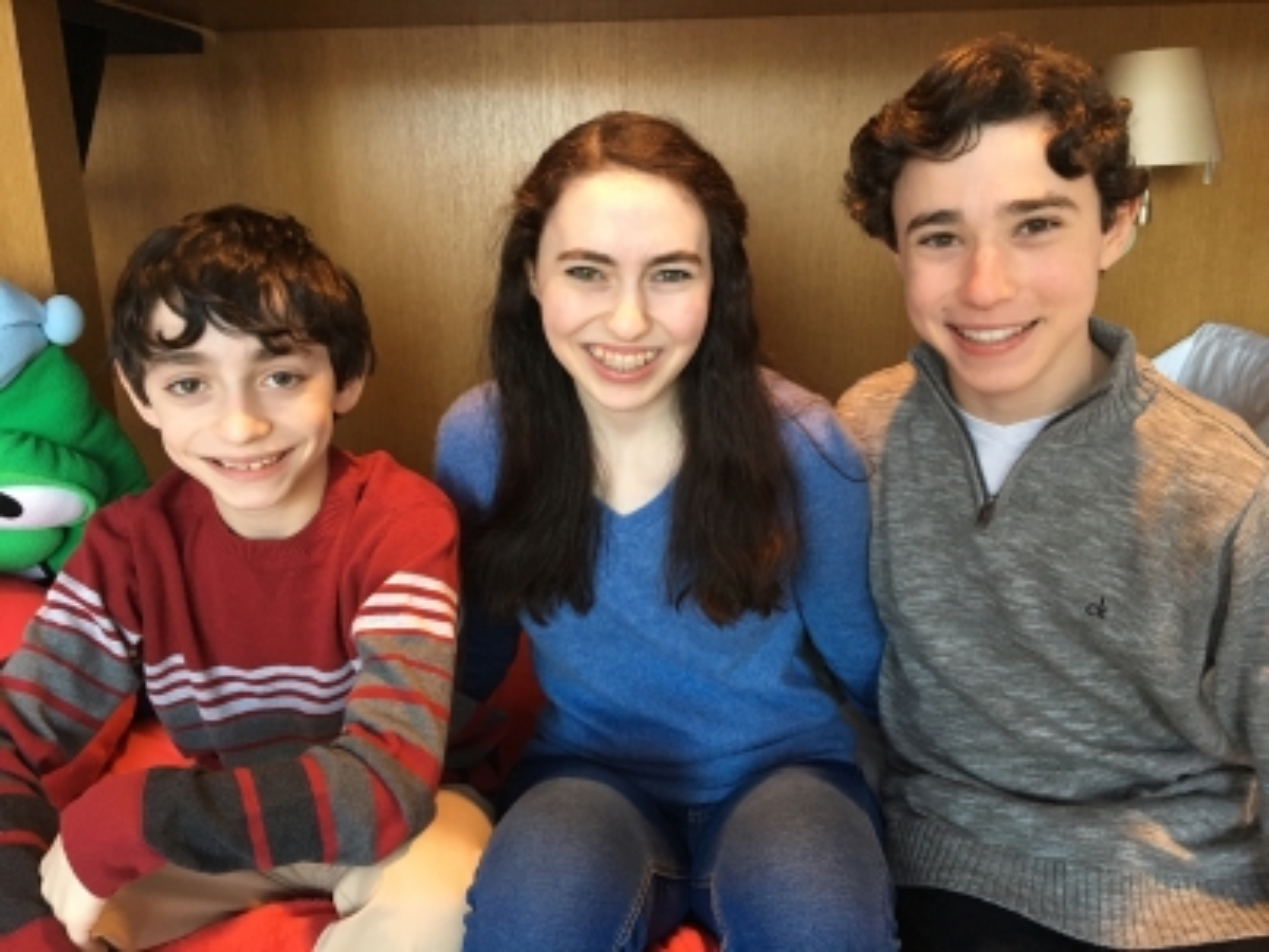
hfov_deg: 61.7
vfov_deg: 48.2
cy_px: 476
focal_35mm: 29
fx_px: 1063
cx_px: 634
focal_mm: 4.15
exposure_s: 1/30
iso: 160
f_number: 2.2
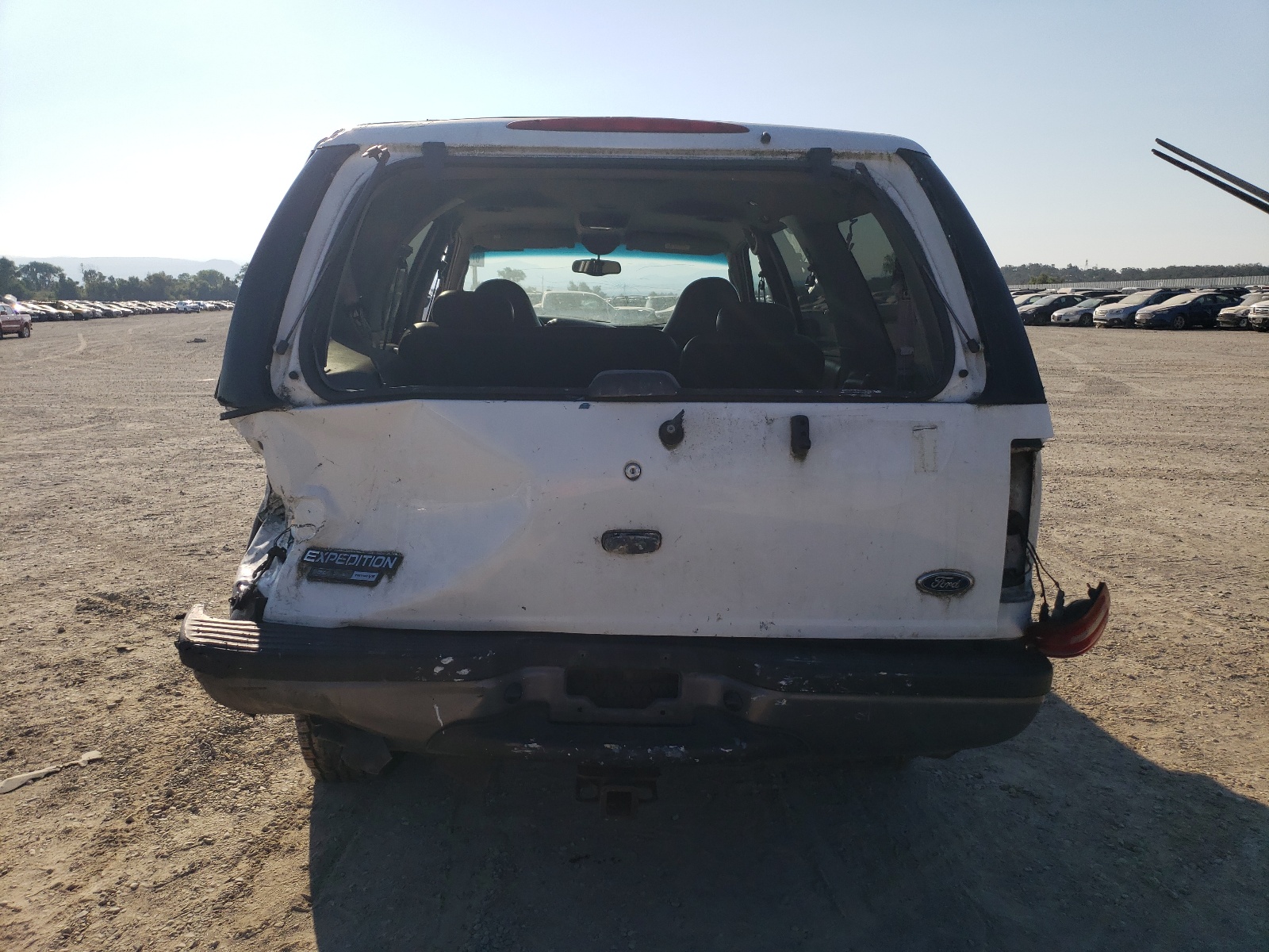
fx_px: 953
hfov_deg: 67.3
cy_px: 476
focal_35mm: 26
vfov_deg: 53.1
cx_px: 634
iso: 50
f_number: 1.5
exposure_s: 1/5000
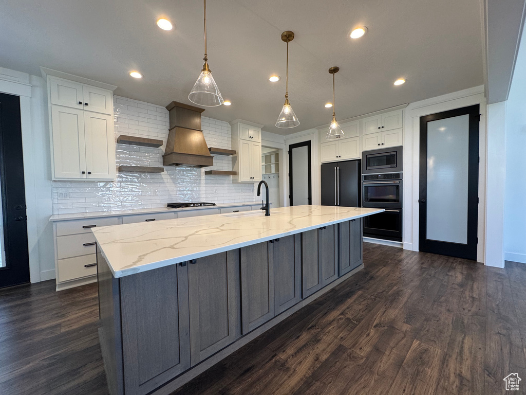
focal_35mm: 14
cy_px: 198
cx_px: 263
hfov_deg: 102.1
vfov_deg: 85.7
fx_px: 213
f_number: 2.2
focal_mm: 2.22
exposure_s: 1/120
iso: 160
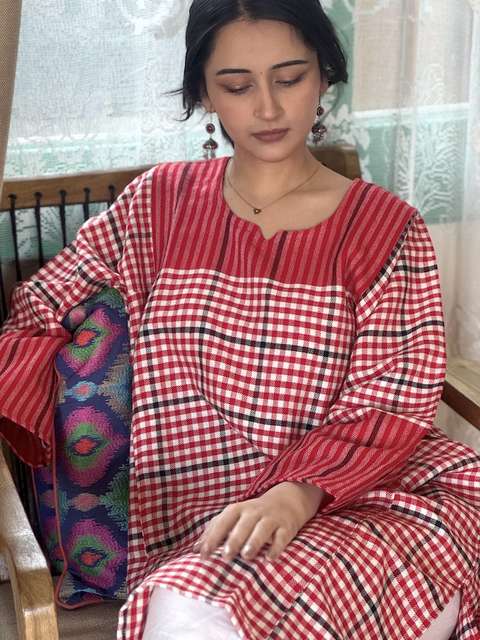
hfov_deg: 19.1
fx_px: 1424
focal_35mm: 77
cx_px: 240
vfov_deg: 25.3
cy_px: 320
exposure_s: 1/50
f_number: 2.8
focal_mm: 9
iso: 200
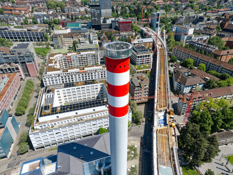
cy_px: 88
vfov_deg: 56.8
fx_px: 161
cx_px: 116
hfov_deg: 71.6
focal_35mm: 24
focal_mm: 12.3
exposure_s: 1/2000
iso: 120
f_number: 2.8
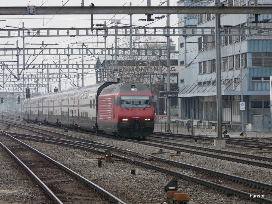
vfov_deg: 7.8
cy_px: 102
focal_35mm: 190
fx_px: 1493
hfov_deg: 10.4
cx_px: 136
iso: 125
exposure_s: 1/250
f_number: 4
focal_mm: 31.3
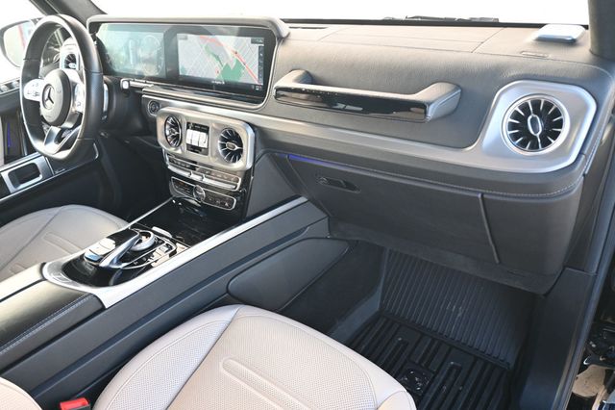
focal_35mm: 28
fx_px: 474
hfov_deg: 66.0
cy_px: 205
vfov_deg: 46.7
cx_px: 308
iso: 640
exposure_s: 1/125
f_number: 3.8
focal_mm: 18.5
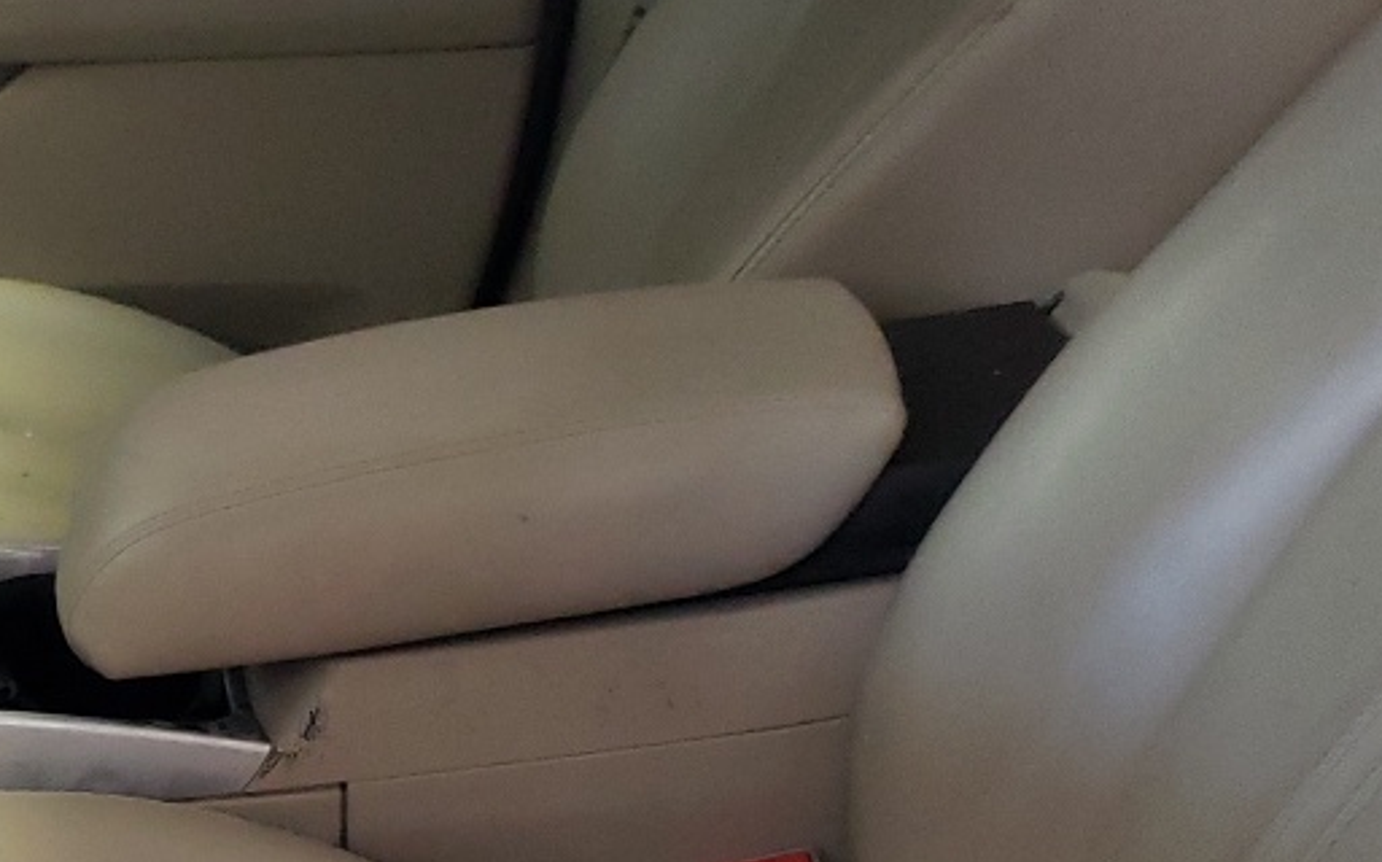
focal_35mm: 86
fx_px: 3237
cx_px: -129
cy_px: 994
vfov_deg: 14.7
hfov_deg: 22.7
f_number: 1.5
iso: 287
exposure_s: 1/30
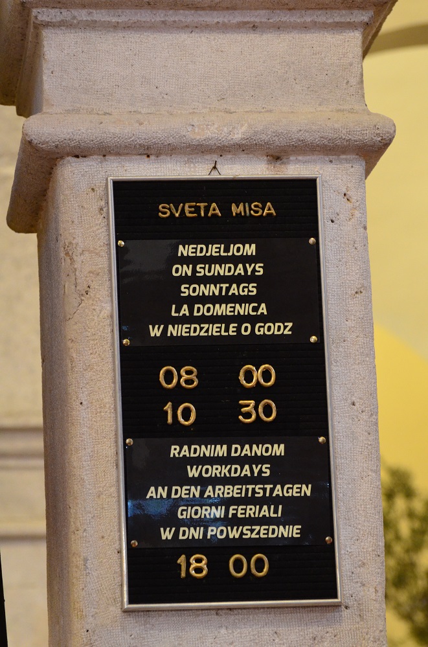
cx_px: 214
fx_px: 3119
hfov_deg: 7.8
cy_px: 324
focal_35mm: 174
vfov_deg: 11.8
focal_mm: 116
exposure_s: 1/30
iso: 2800
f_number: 5.6
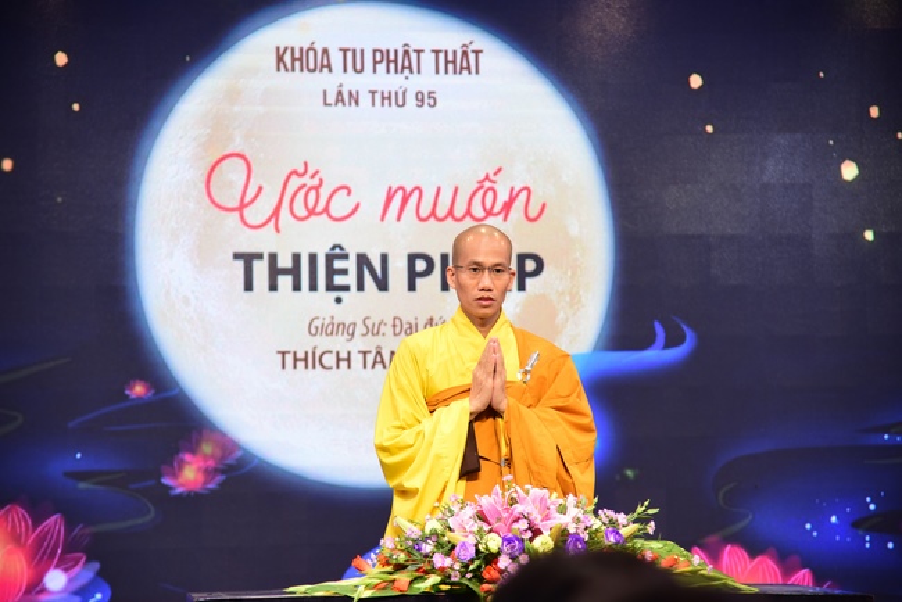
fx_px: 2381
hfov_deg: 21.4
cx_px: 451
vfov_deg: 14.4
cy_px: 301
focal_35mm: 95
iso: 800
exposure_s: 1/30
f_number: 4
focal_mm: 95
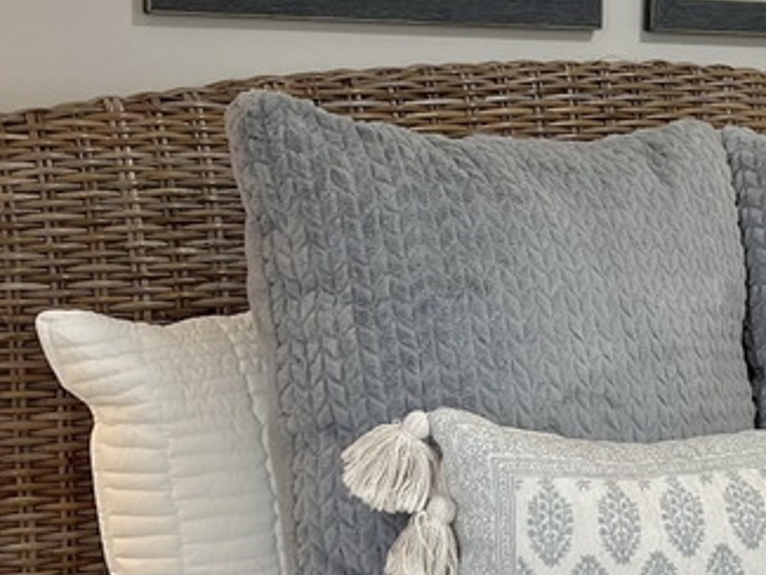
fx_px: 1815
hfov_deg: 23.5
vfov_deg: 18.0
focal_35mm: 82
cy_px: 386
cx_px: 594
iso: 64
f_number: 1.5
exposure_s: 1/120
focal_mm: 5.7
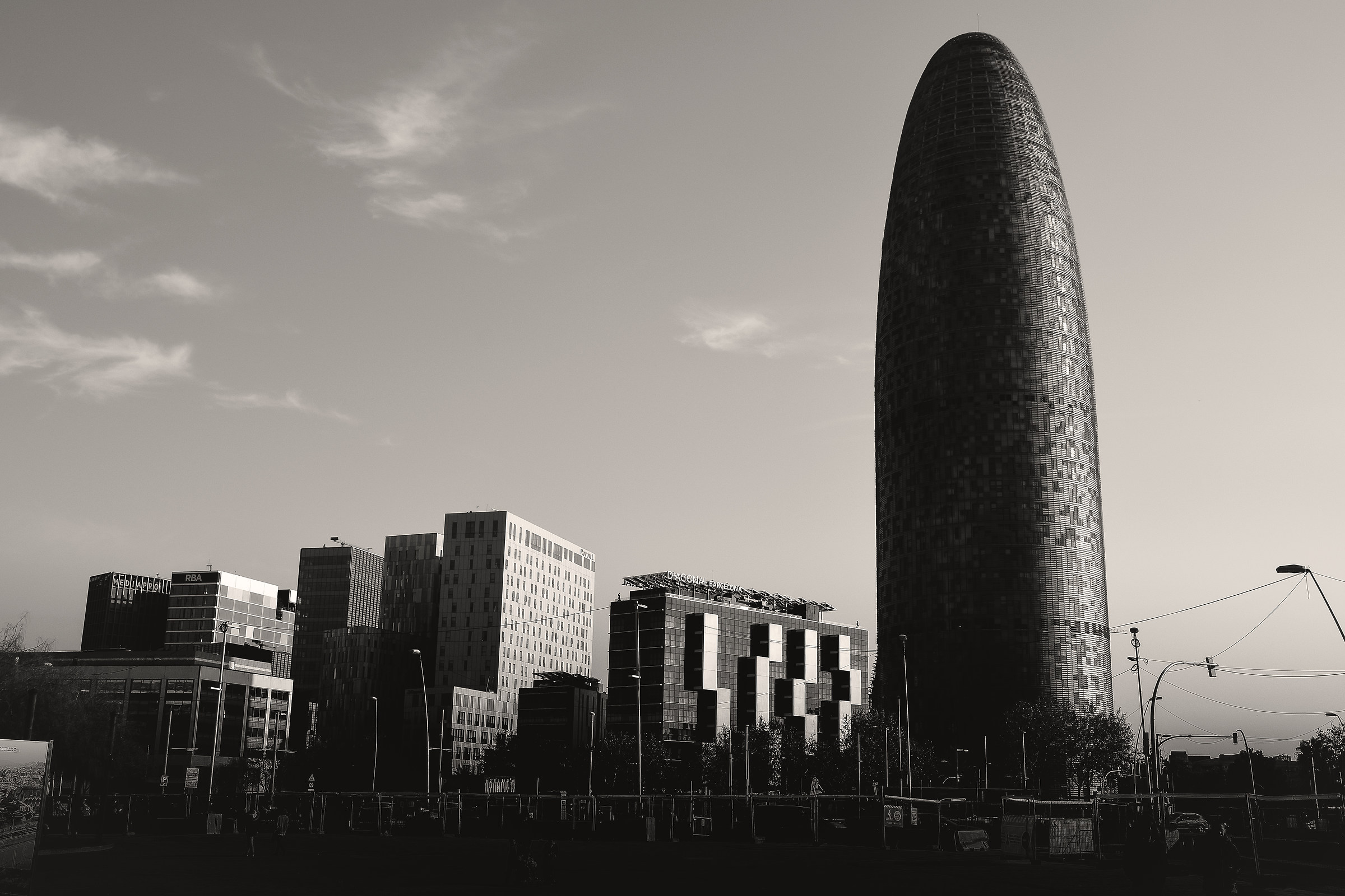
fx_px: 1289
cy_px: 448
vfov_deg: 38.4
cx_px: 672
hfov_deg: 55.1
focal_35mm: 34
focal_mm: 23
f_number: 11
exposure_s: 1/500
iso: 200
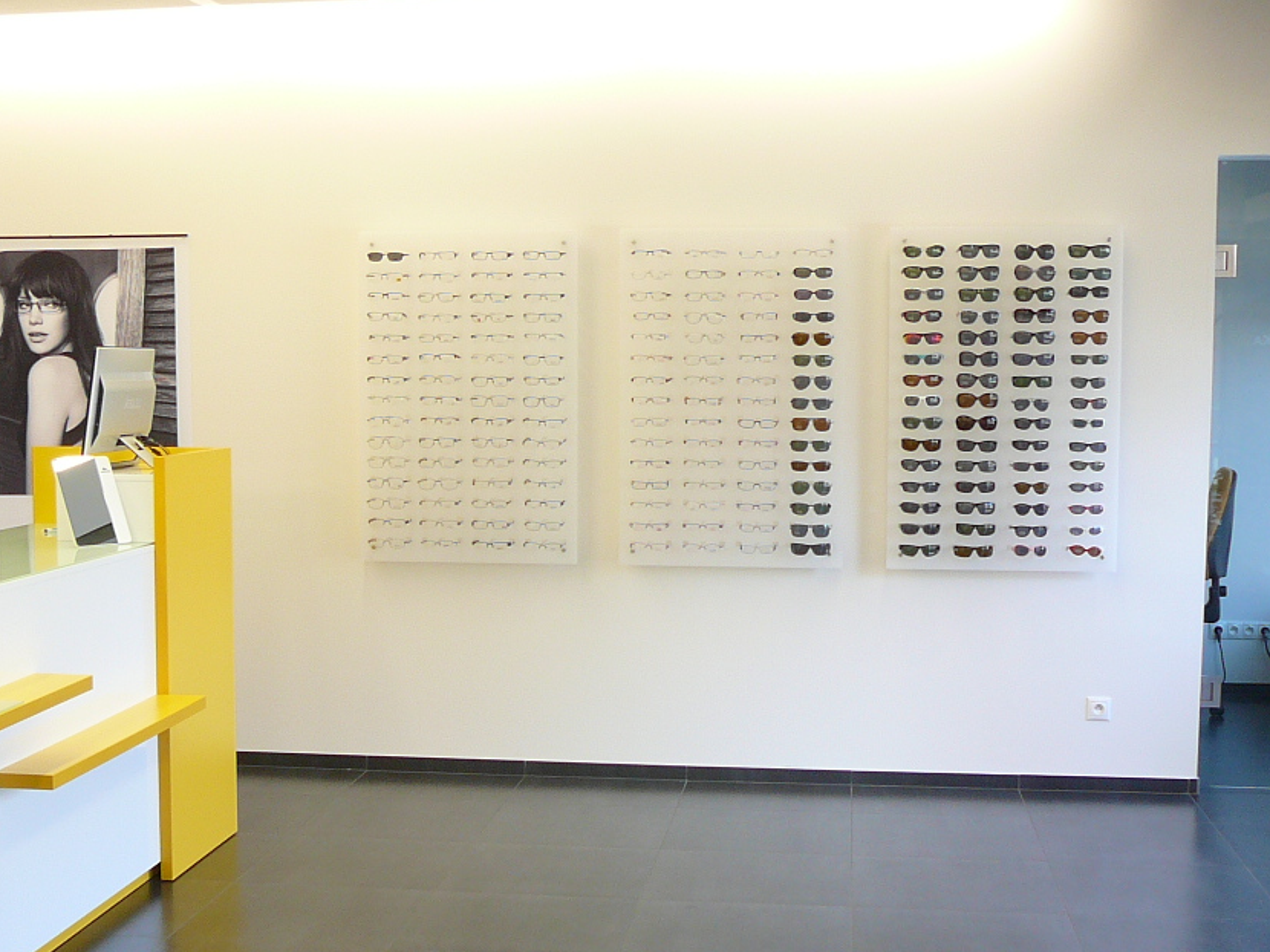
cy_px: 585
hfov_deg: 35.5
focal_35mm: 54
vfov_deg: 26.9
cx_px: 552
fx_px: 1981
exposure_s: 1/30
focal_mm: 5.2
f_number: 2.8
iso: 80
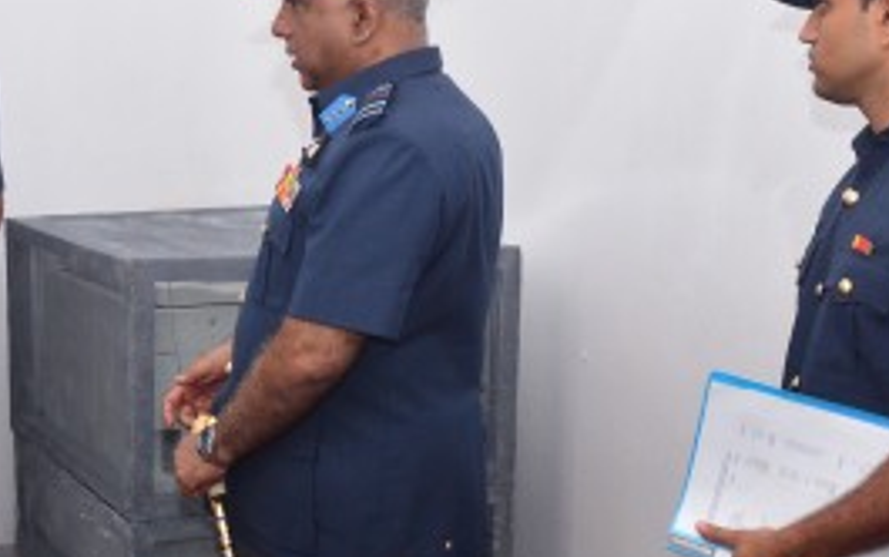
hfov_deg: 26.9
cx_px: 278
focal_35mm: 76
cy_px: 305
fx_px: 1843
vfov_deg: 17.2
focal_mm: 22
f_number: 5.6
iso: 400
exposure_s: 1/125
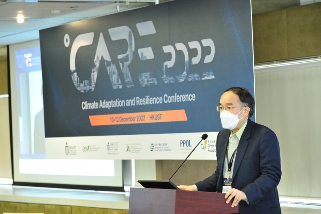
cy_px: 112
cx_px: 155
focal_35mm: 134
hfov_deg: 15.3
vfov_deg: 10.2
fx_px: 1195
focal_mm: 125
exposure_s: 1/125
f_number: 4
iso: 5000
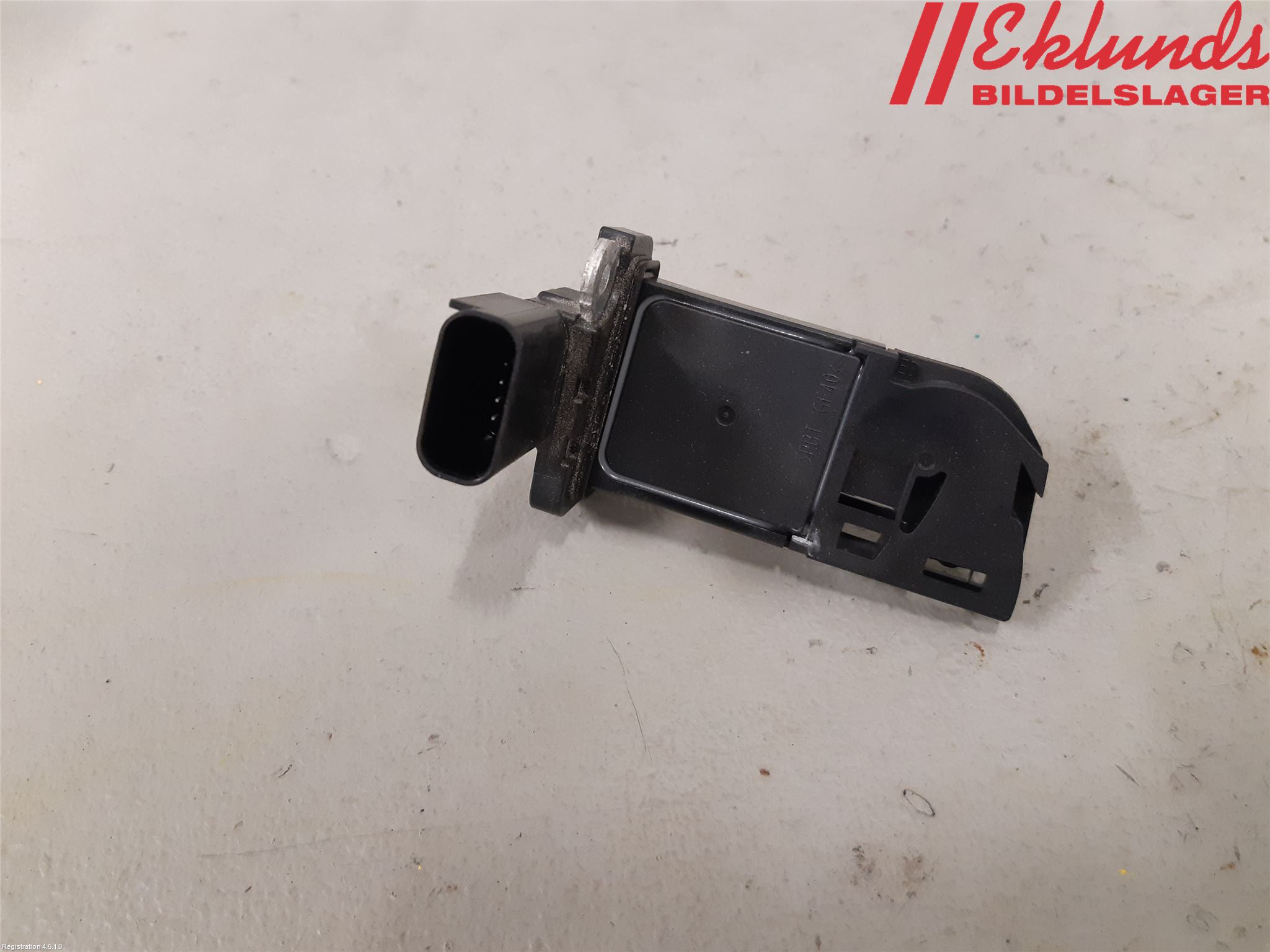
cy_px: 476
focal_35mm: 26
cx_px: 635
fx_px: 954
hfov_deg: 67.3
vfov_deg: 53.1
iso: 250
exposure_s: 1/50
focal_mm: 3.93
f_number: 1.7
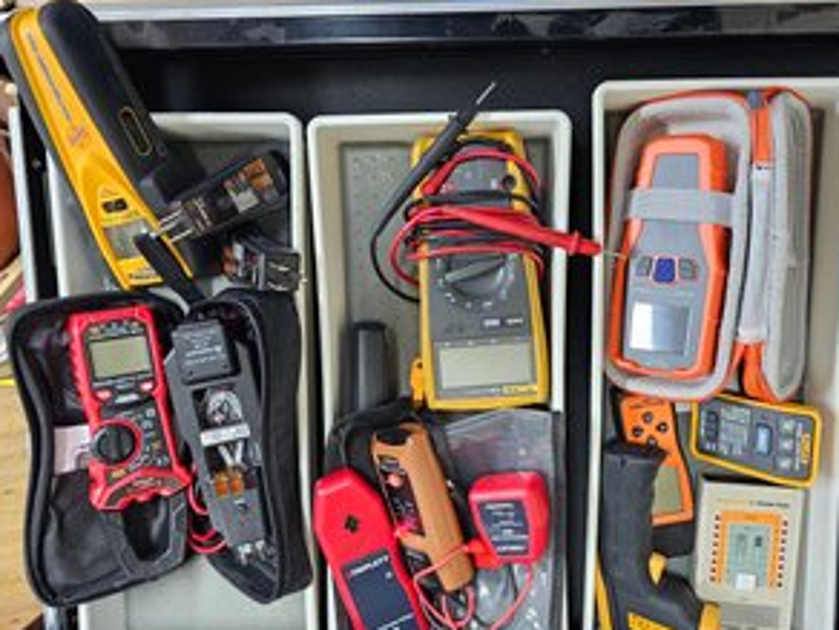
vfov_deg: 51.3
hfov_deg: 65.0
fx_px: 654
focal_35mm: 27
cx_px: 478
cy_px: 341
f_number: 1.7
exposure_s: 1/120
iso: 800
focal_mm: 6.3
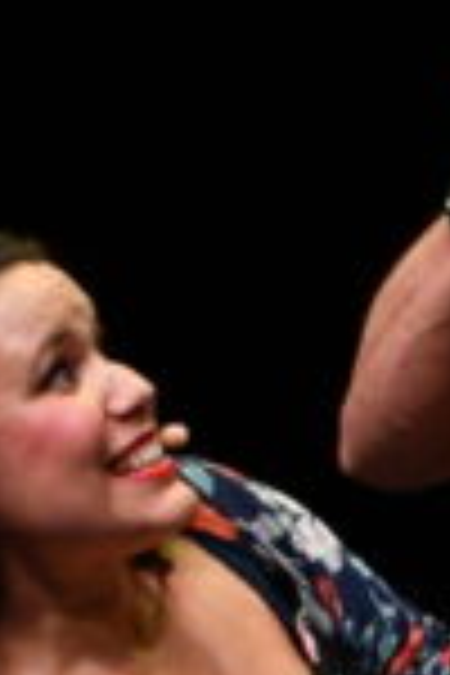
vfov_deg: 6.6
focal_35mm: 307
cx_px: 1024
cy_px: 1161
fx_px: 5756
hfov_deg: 4.4
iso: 2000
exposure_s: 1/320
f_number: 4
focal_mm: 30
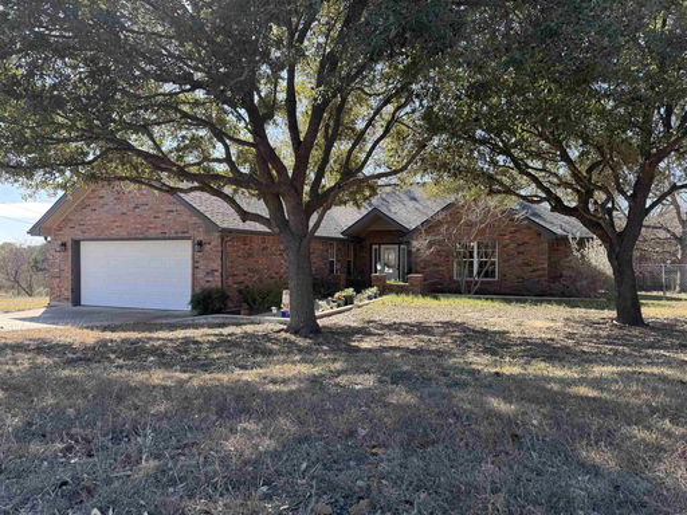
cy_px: 258
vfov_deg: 56.8
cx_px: 344
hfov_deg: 71.6
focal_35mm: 24
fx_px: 476
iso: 80
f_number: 1.78
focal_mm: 6.76
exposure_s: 1/739
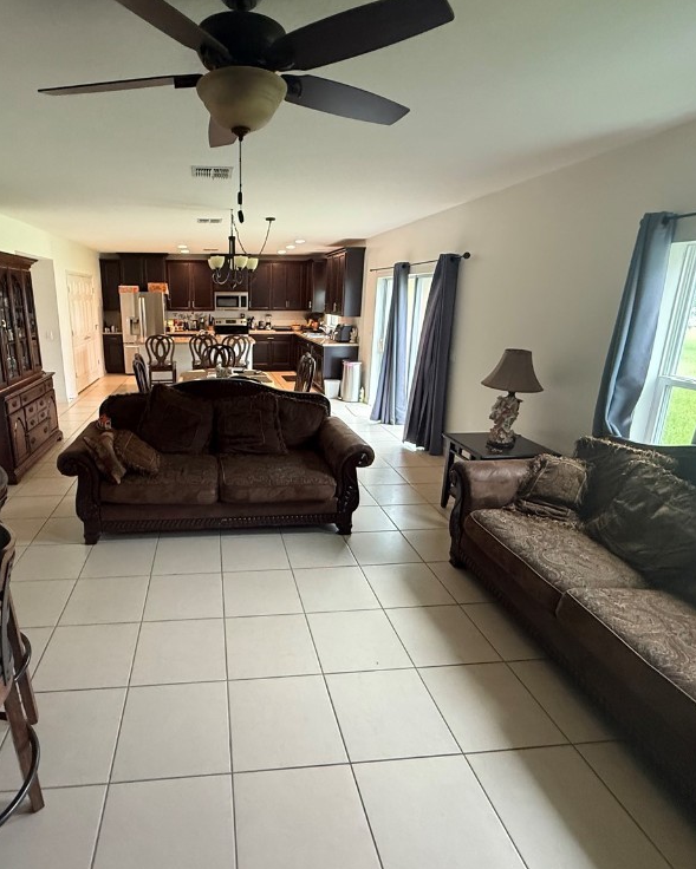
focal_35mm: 19
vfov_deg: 83.3
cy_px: 430
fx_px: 489
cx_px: 258
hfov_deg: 69.6
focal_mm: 2.22
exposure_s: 1/60
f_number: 2.2
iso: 640
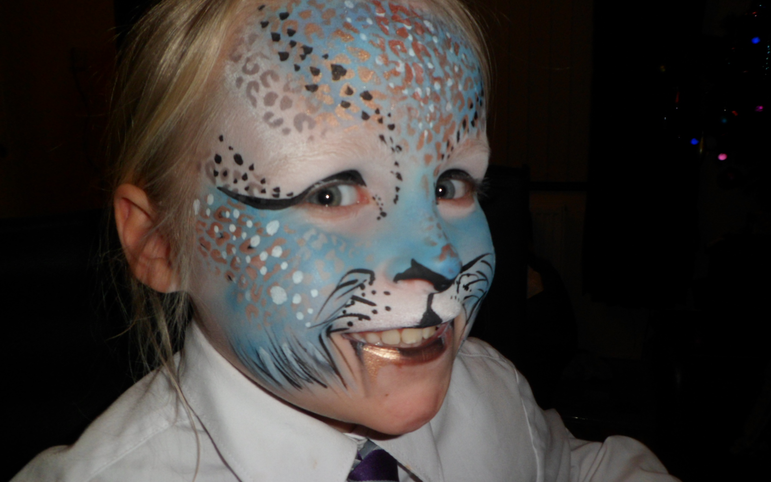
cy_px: 238
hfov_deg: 64.6
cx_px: 382
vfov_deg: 43.2
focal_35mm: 29
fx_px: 609
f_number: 9.2
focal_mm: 4.9
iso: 100
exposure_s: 1/15
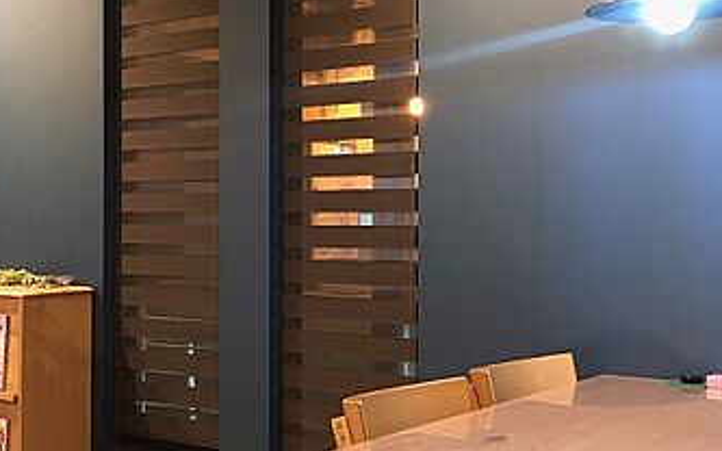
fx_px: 1121
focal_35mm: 57
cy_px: 226
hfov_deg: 35.6
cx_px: 288
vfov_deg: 22.7
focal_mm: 3.99
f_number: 1.8
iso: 100
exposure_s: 1/6
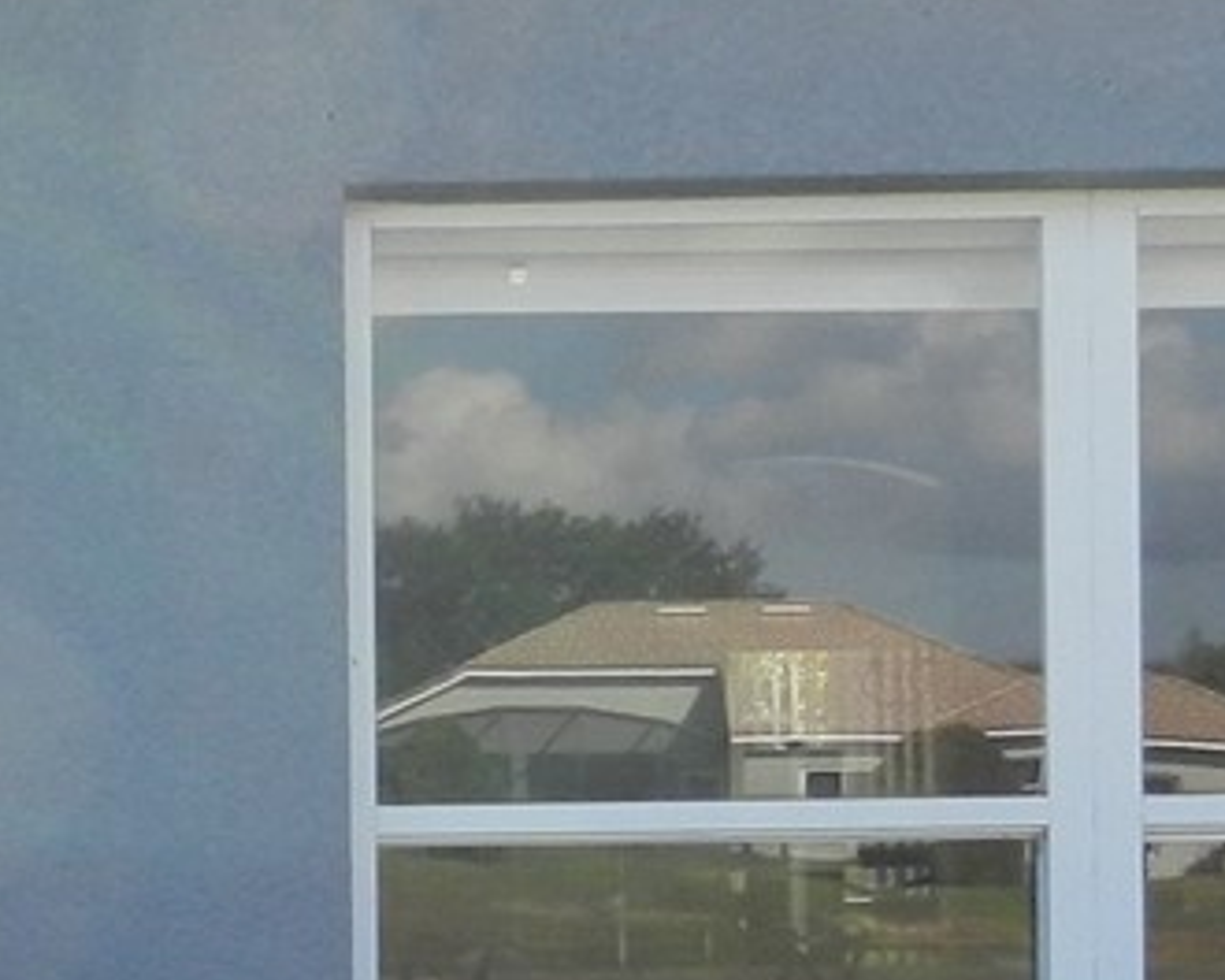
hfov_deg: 15.9
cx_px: -716
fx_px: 3952
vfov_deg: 14.0
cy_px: 872
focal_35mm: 109
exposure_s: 1/640
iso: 160
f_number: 3.4
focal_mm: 4
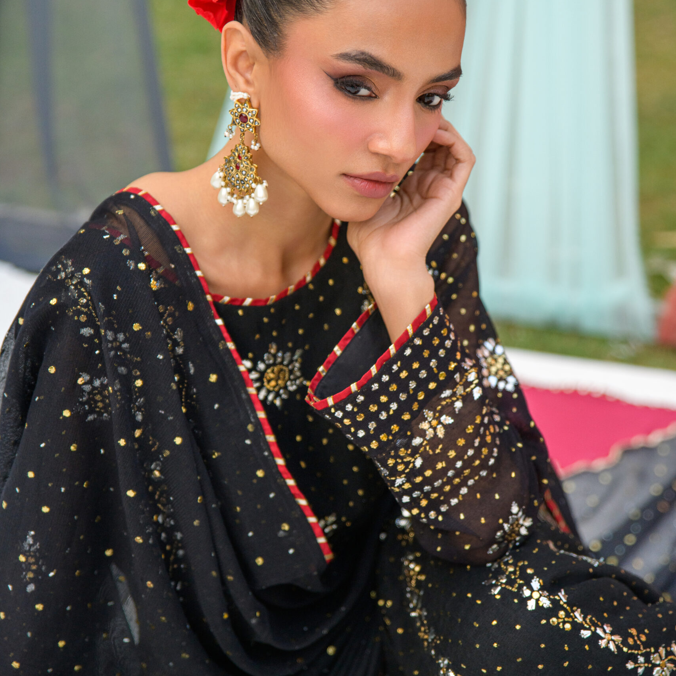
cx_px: 338
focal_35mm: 83
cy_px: 323
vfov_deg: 20.9
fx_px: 1834
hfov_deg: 20.9
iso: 250
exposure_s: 1/500
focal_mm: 65
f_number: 2.8
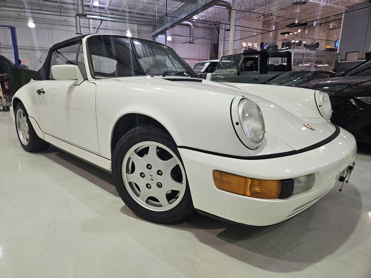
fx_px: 247
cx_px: 186
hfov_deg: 73.9
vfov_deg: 58.9
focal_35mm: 23
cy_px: 139
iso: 250
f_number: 1.8
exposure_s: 1/120
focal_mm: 5.4
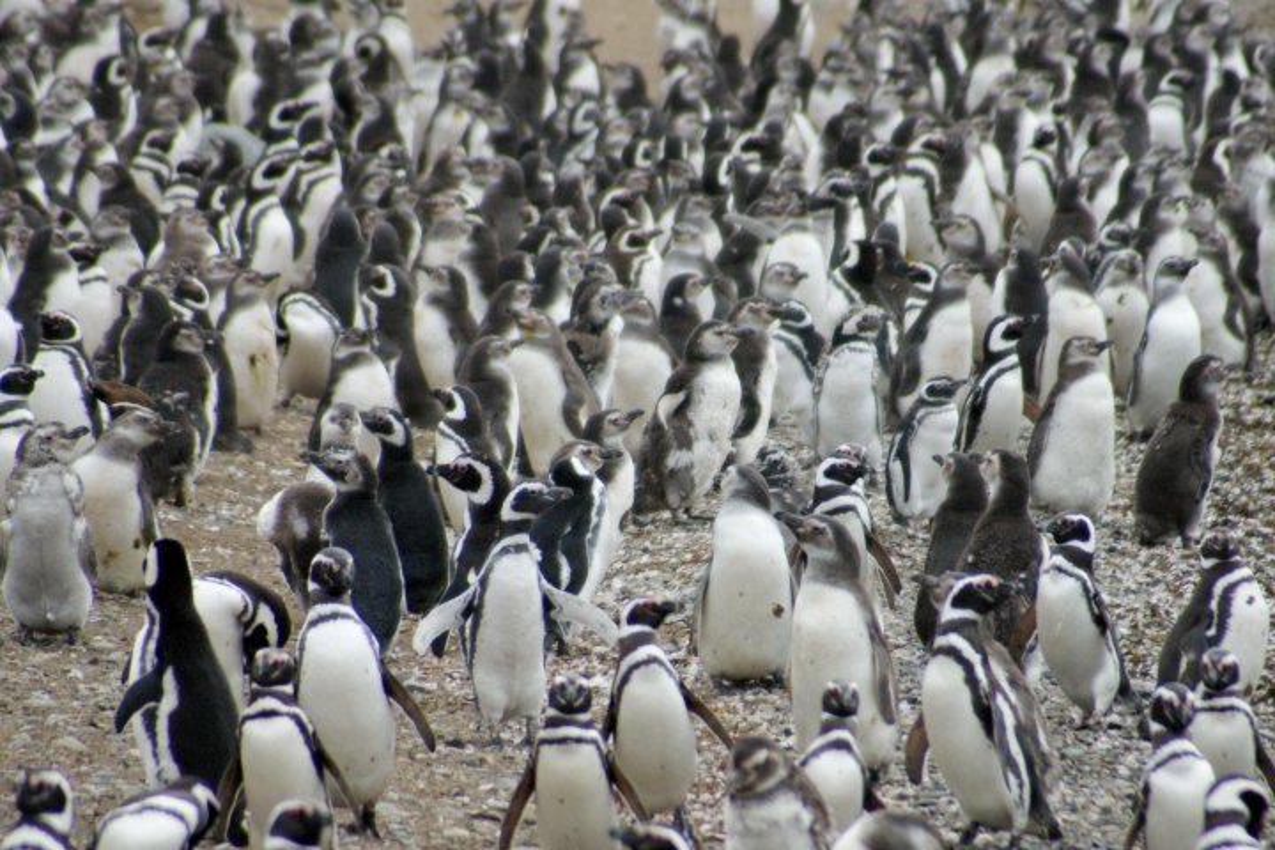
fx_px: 15936
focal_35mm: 450
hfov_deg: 4.6
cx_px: 638
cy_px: 425
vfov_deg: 3.1
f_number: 6.3
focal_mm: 300
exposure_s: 1/500
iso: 400
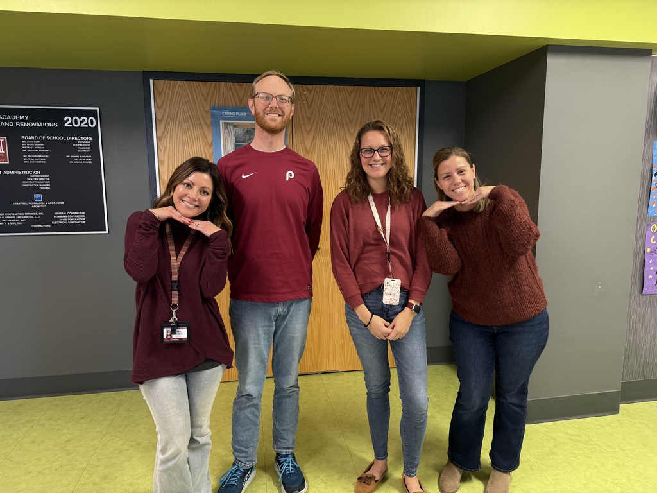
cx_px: 328
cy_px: 246
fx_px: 456
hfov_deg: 71.6
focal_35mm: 24
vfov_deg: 56.8
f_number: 1.78
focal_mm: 6.76
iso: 200
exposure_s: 1/60
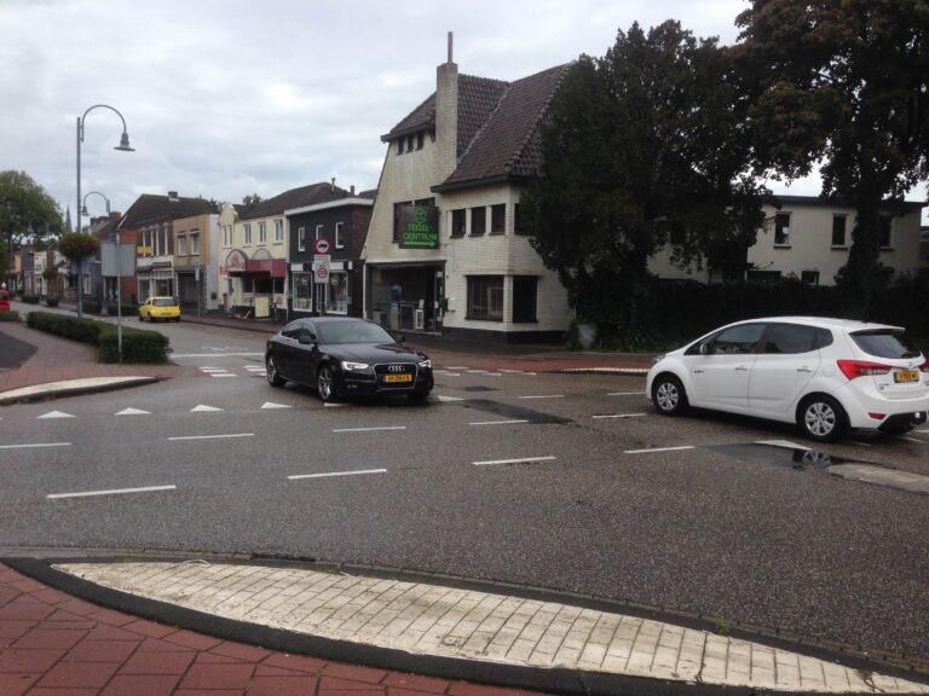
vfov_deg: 42.9
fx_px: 886
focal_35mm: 33
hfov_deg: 55.4
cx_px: 464
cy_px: 348
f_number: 2.4
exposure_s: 1/1232
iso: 50
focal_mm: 4.12
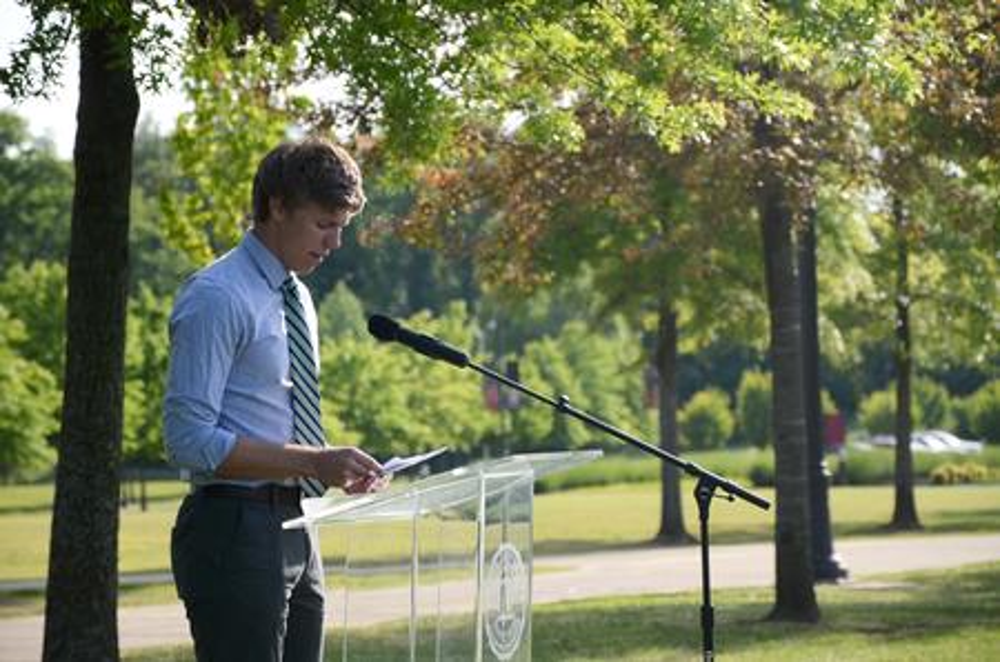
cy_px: 331
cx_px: 500
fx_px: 4366
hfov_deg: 13.1
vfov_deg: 8.7
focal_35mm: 158
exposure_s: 1/250
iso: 100
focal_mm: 105
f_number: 5.6
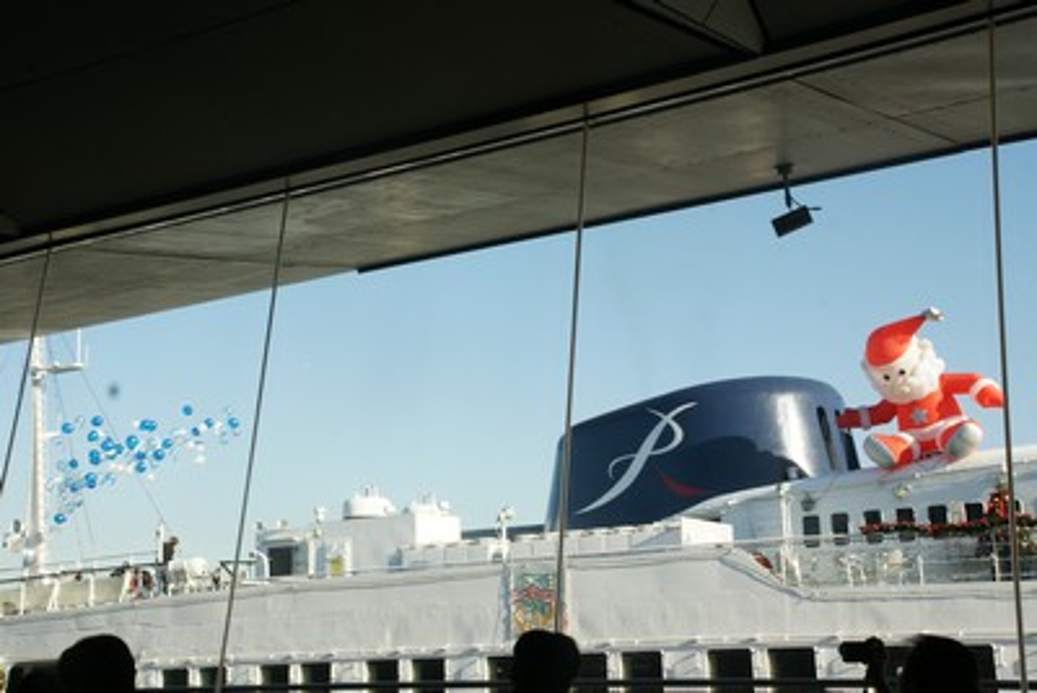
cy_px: 346
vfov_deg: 29.9
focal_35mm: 45
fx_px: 1297
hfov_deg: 43.6
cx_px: 518
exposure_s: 1/100
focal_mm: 30
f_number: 13
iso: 200
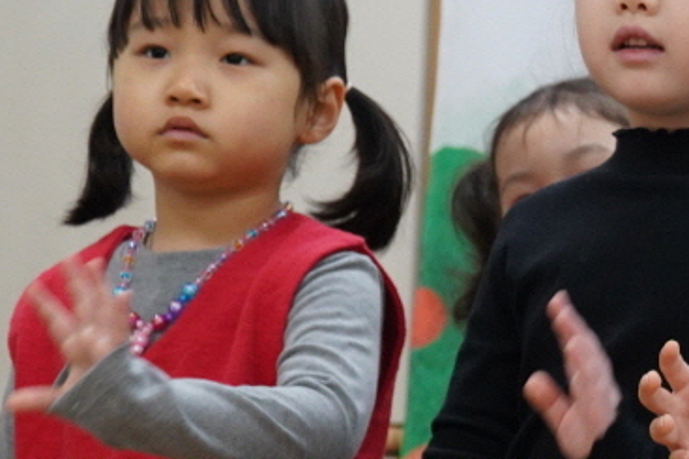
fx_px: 4055
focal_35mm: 212
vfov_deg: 6.5
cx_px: 1075
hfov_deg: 9.4
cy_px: 235
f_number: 5.6
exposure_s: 1/100
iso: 2500
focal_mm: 60
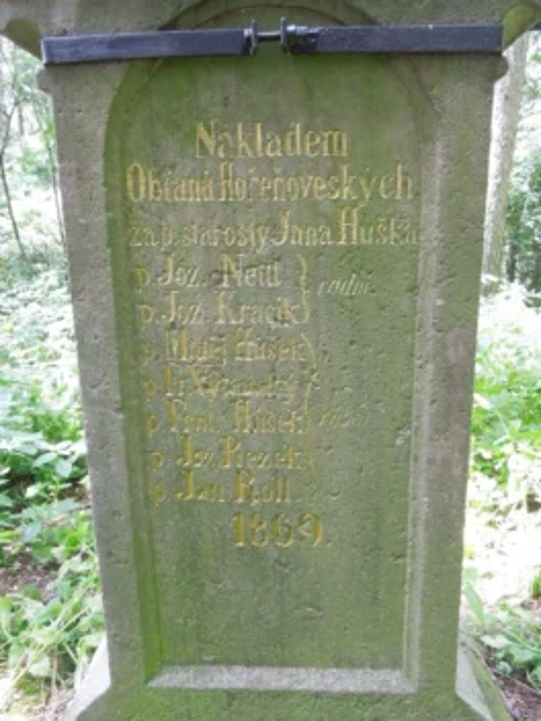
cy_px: 360
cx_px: 270
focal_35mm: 25
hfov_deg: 54.9
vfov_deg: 69.4
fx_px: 521
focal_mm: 4.5
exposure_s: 1/60
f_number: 3.3
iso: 400
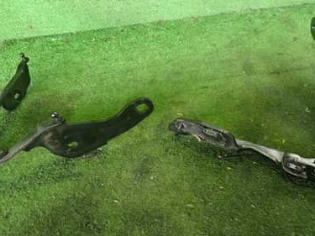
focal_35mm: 40
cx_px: 167
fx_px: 364
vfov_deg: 35.7
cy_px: 88
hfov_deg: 46.8
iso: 320
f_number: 2
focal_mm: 4.5
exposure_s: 1/30
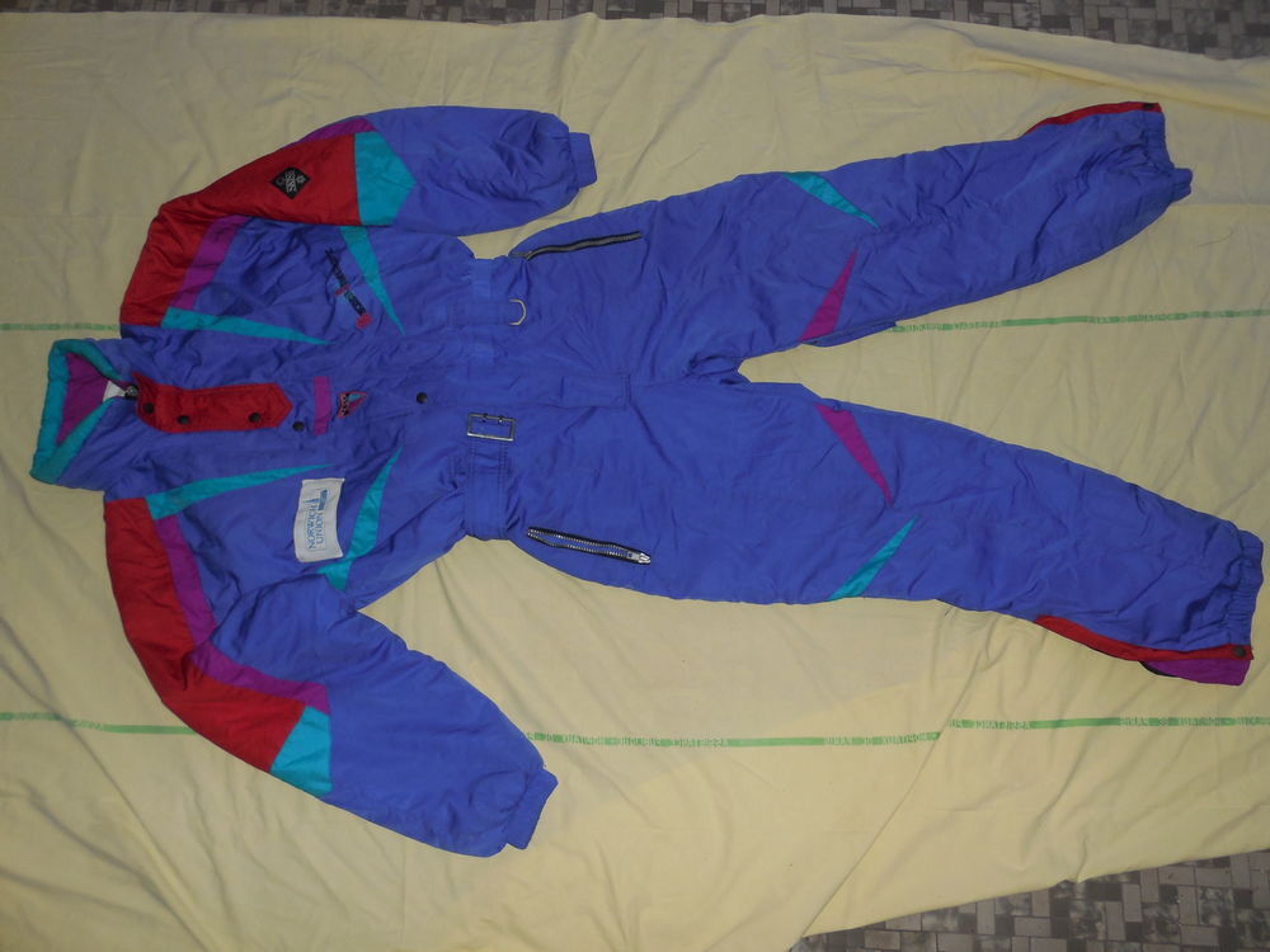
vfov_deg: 53.1
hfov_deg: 67.3
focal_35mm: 26
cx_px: 635
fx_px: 954
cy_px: 476
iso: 200
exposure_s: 1/25
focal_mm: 4.6
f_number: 3.5
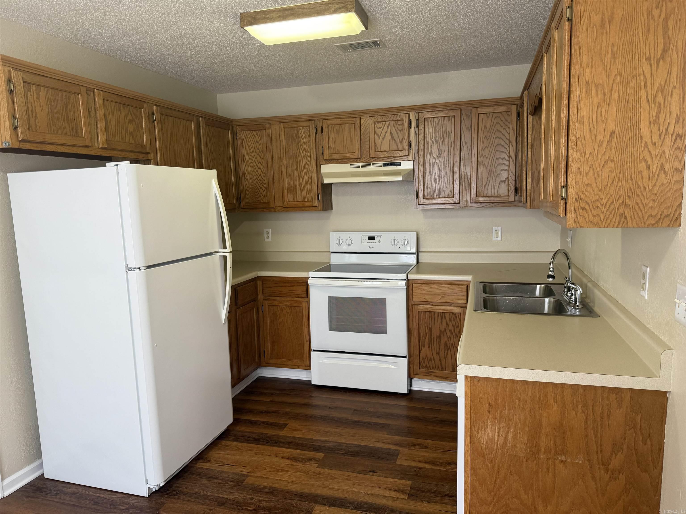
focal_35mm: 24
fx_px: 476
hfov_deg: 71.6
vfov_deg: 56.8
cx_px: 343
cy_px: 257
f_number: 1.78
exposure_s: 1/60
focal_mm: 6.76
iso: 200
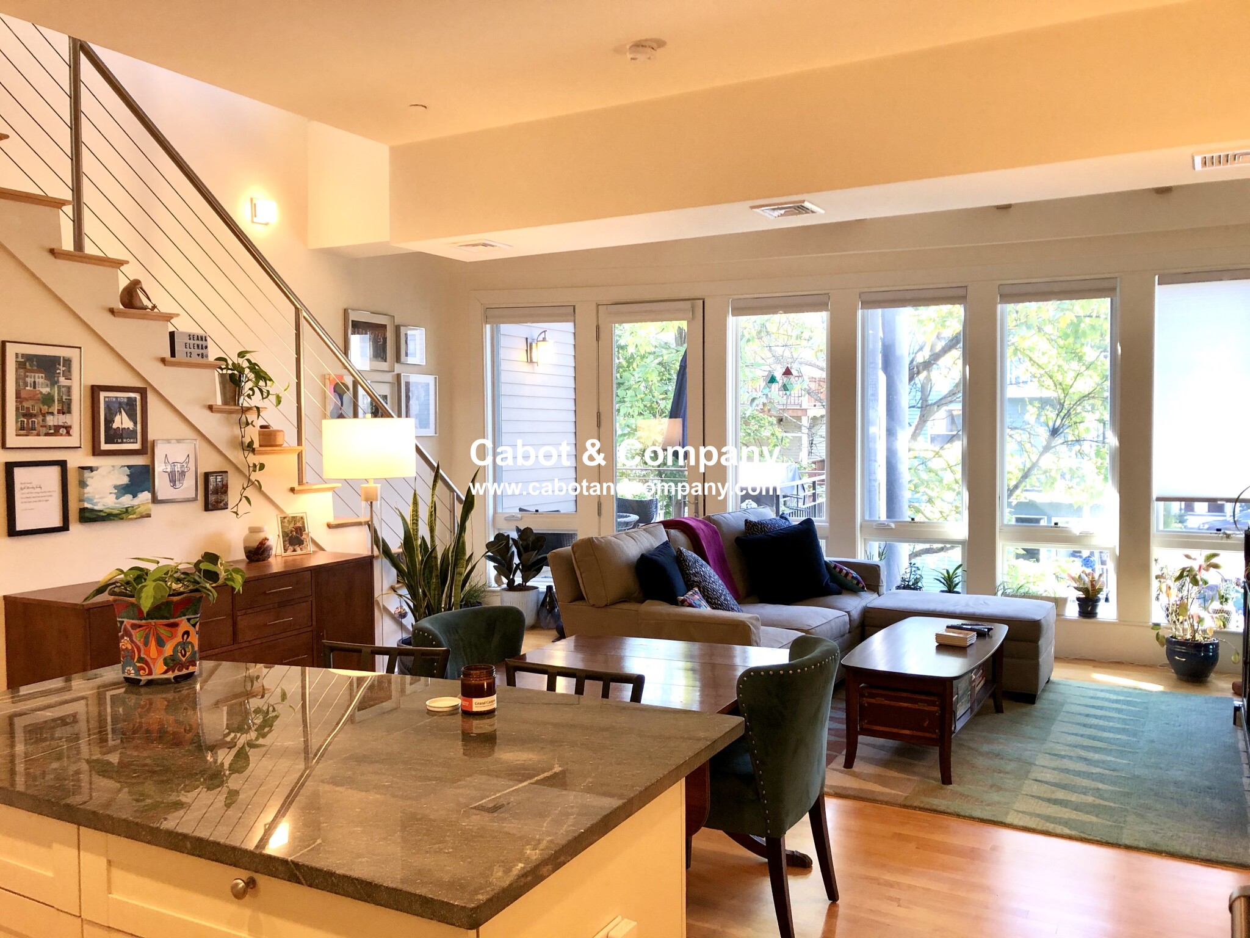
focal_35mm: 28
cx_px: 625
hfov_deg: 63.4
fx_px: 1011
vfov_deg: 49.7
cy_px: 469
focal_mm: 3.99
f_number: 1.8
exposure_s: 1/30
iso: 32
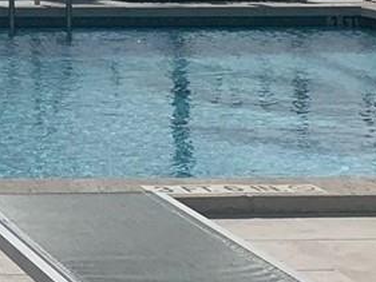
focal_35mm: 148
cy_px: -178
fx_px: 1608
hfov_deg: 11.7
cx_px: -409
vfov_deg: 9.7
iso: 25
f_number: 1.8
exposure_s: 1/11765
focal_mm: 4.25
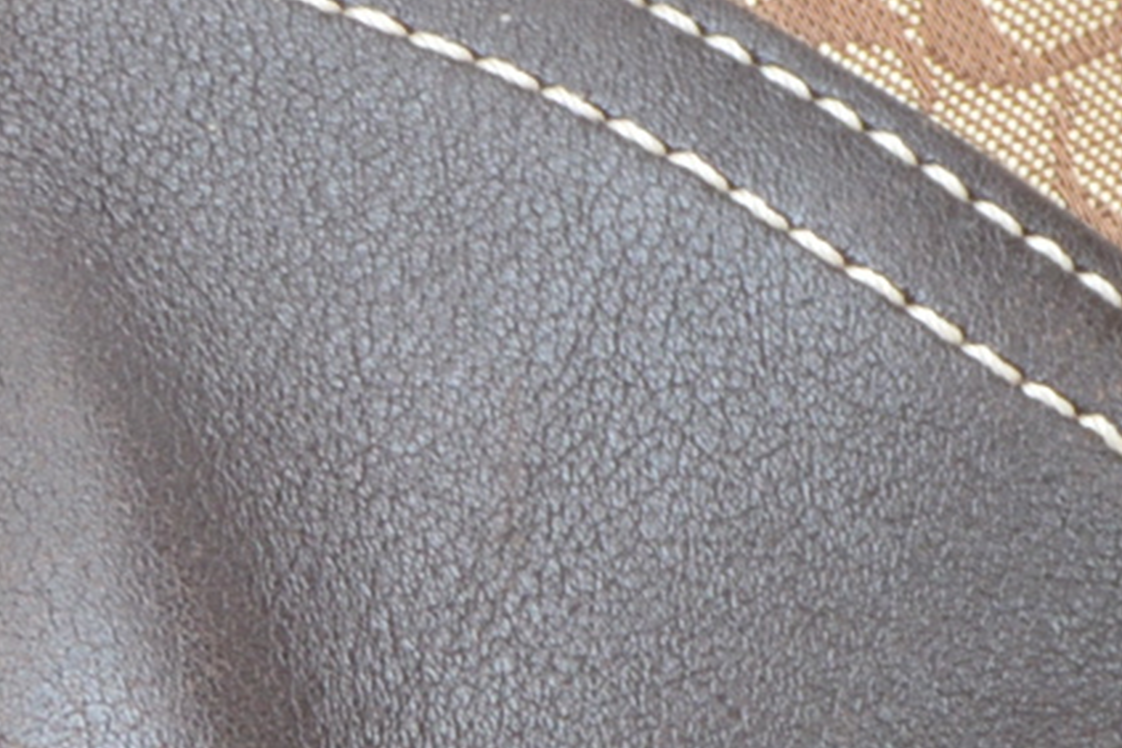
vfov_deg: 4.0
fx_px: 10627
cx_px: 706
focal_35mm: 341
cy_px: 271
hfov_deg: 6.0
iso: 200
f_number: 4.5
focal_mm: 32
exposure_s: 1/160
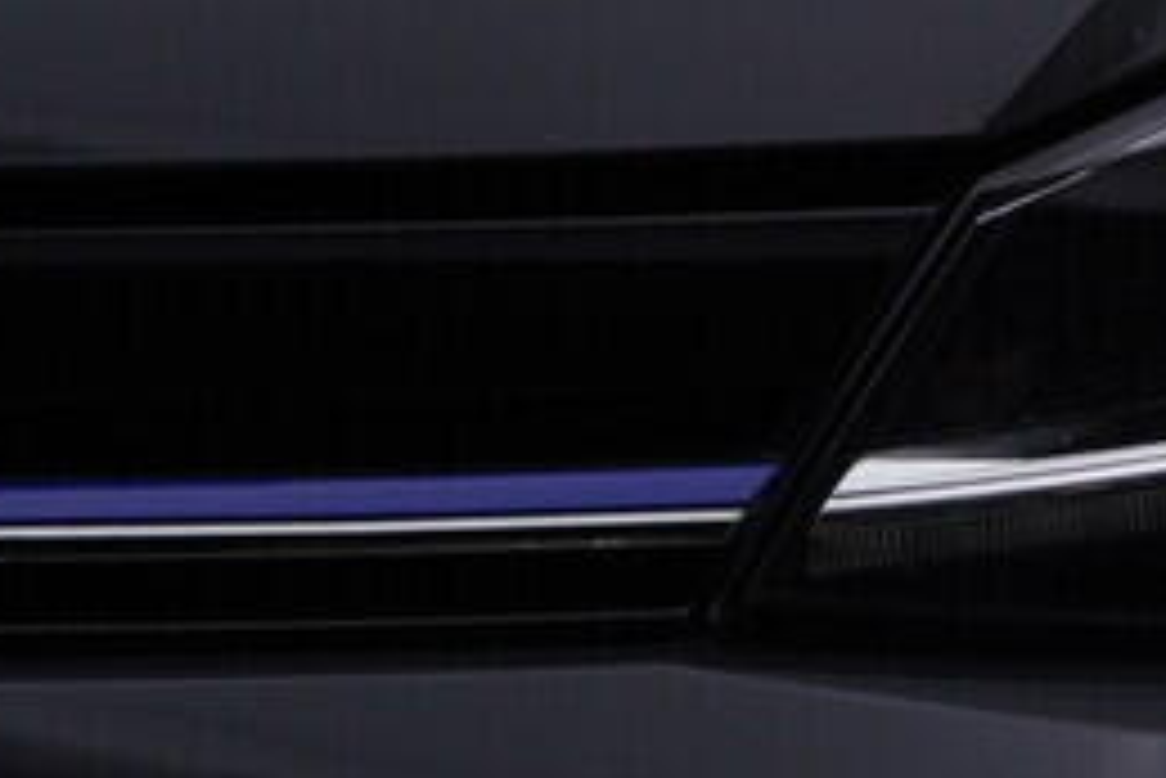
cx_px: 3102
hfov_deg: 8.9
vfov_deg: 6.9
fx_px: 6481
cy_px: 135
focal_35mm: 200
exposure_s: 1/100
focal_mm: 24
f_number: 4.5
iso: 125
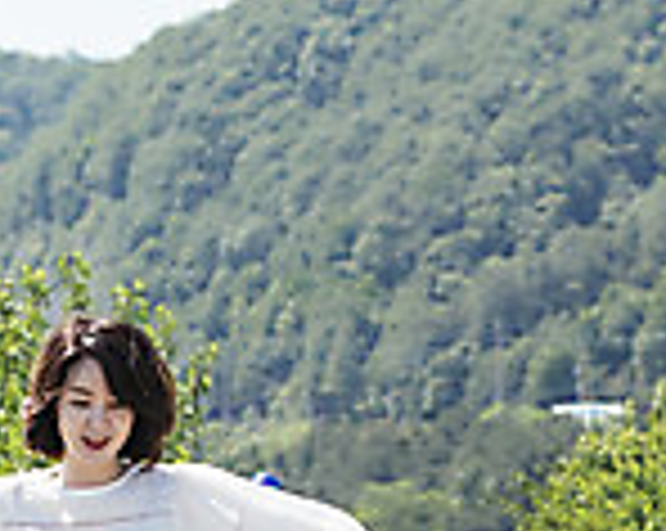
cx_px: 551
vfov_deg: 8.0
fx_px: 3740
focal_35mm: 190
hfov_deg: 10.1
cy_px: 720
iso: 100
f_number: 3.2
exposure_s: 1/1250
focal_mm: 50
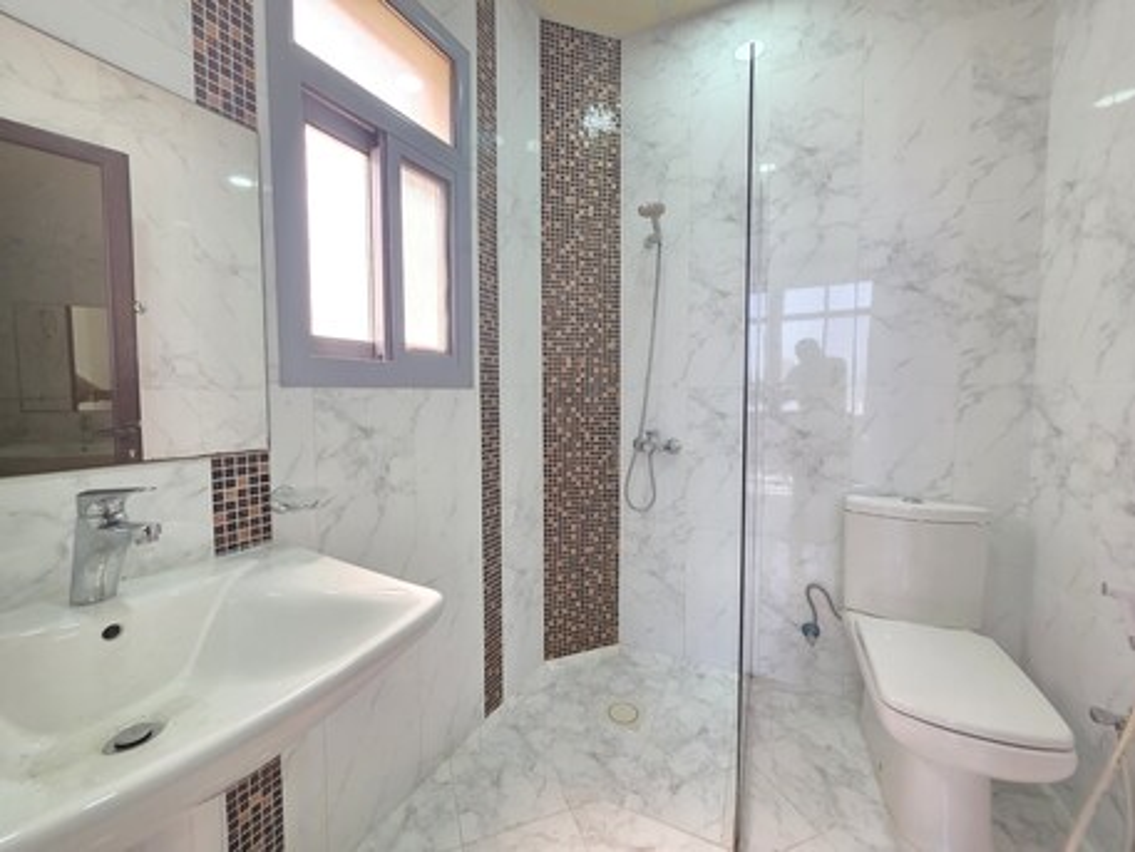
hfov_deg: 106.2
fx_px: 426
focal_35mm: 13
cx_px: 568
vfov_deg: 89.9
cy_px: 426
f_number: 1.9
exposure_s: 1/100
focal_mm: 2.2
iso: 160
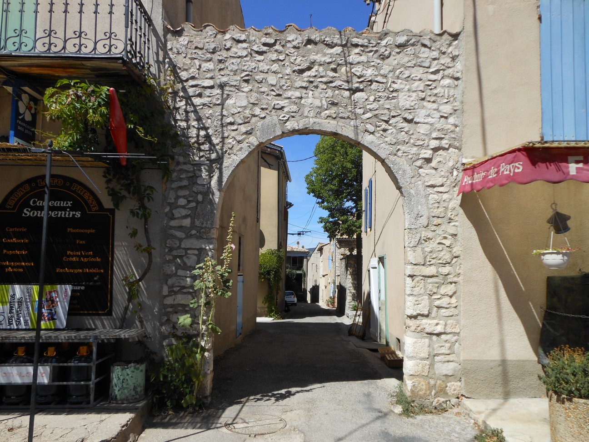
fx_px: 425
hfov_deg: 69.4
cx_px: 294
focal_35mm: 25
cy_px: 221
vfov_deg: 54.9
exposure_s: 1/1250
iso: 80
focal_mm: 4.5
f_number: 3.2
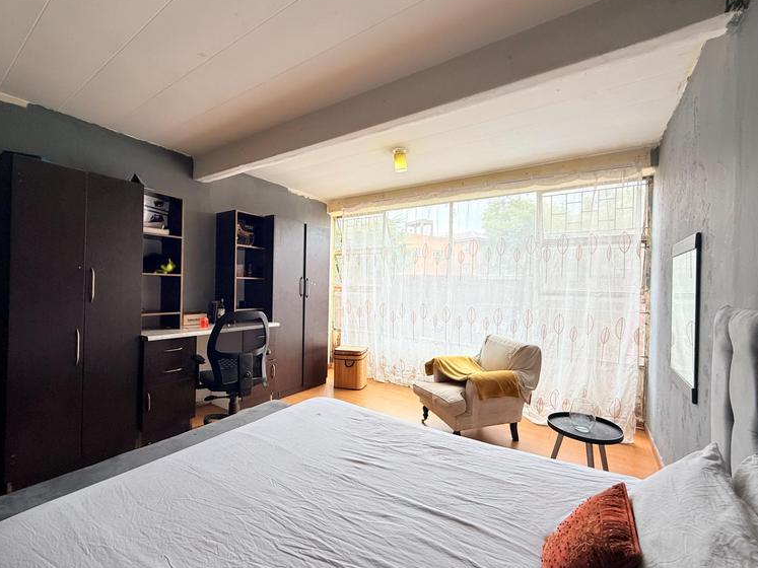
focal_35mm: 15
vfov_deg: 81.7
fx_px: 328
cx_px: 384
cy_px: 289
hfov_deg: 98.2
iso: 100
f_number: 2.2
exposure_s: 1/99
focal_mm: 2.22
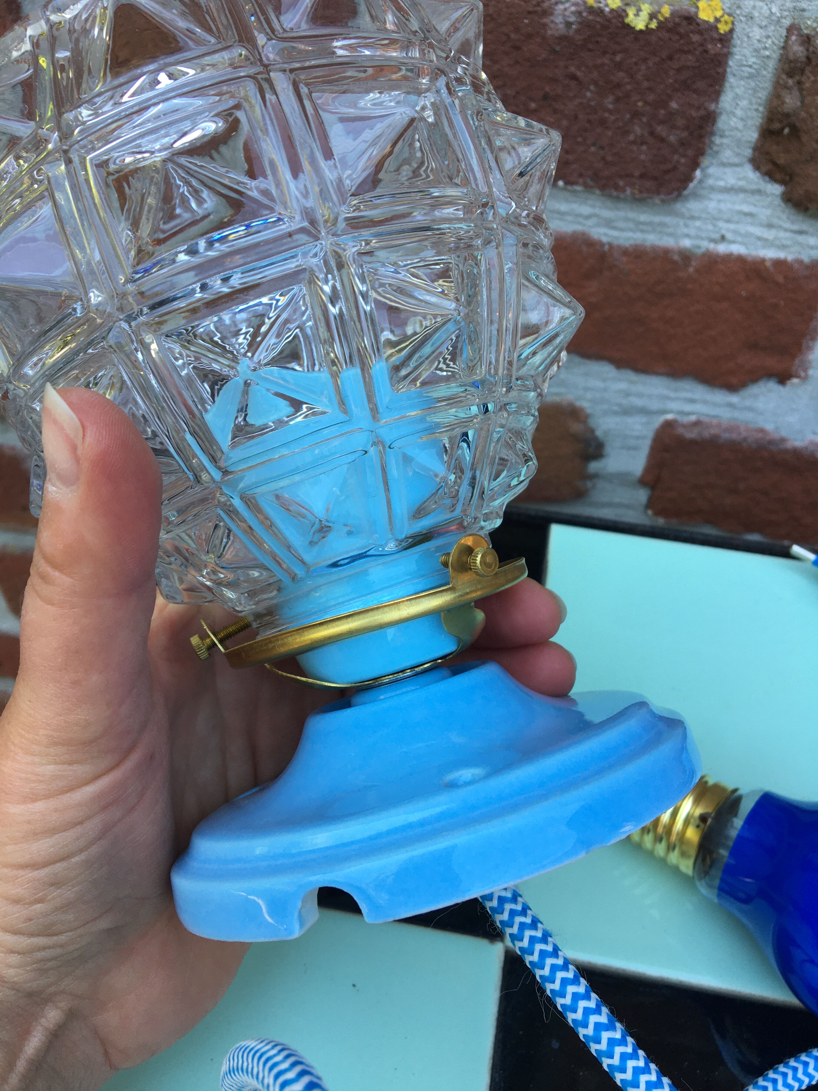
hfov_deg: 48.2
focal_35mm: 29
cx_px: 409
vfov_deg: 61.7
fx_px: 914
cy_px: 546
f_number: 2.2
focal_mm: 4.15
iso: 32
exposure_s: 1/100
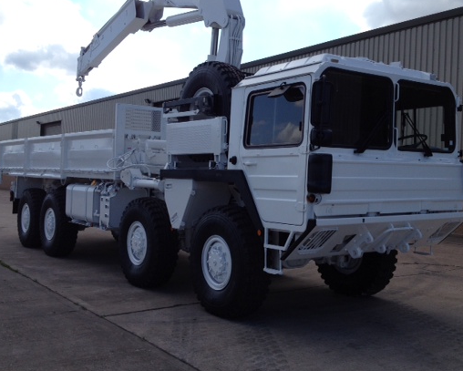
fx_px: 590
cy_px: 170
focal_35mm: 43
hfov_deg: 42.8
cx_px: 252
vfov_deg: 34.9
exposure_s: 1/1727
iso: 64
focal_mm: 4.28
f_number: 2.4
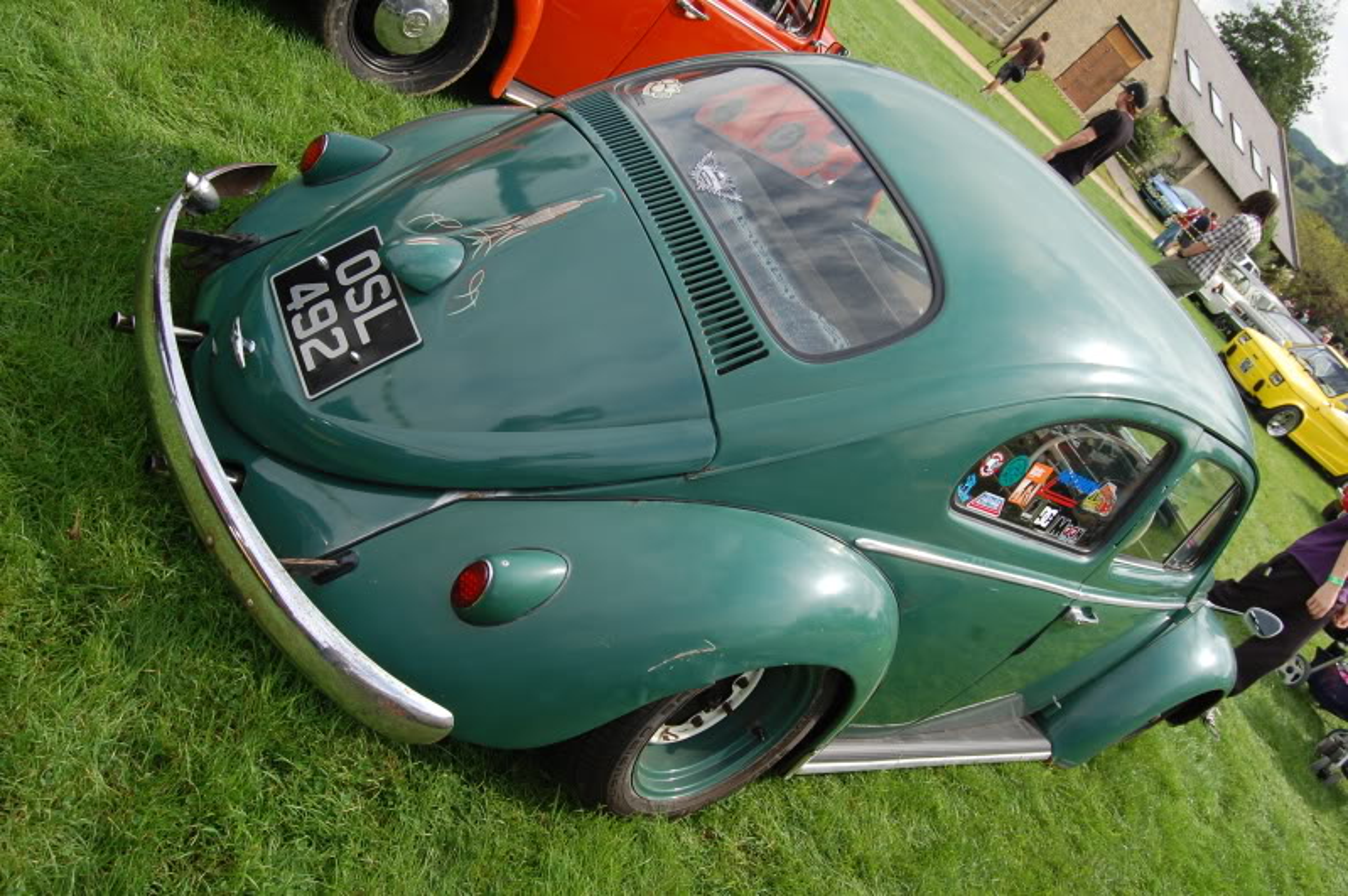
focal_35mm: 30
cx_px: 674
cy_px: 448
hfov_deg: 62.0
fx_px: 1122
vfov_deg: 43.5
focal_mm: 20
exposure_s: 1/250
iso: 200
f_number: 8
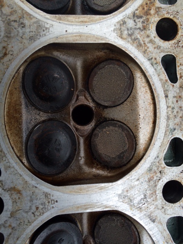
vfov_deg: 61.7
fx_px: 204
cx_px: 92
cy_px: 122
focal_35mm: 29
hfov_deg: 48.2
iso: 40
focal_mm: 4.15
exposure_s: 1/120
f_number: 2.2
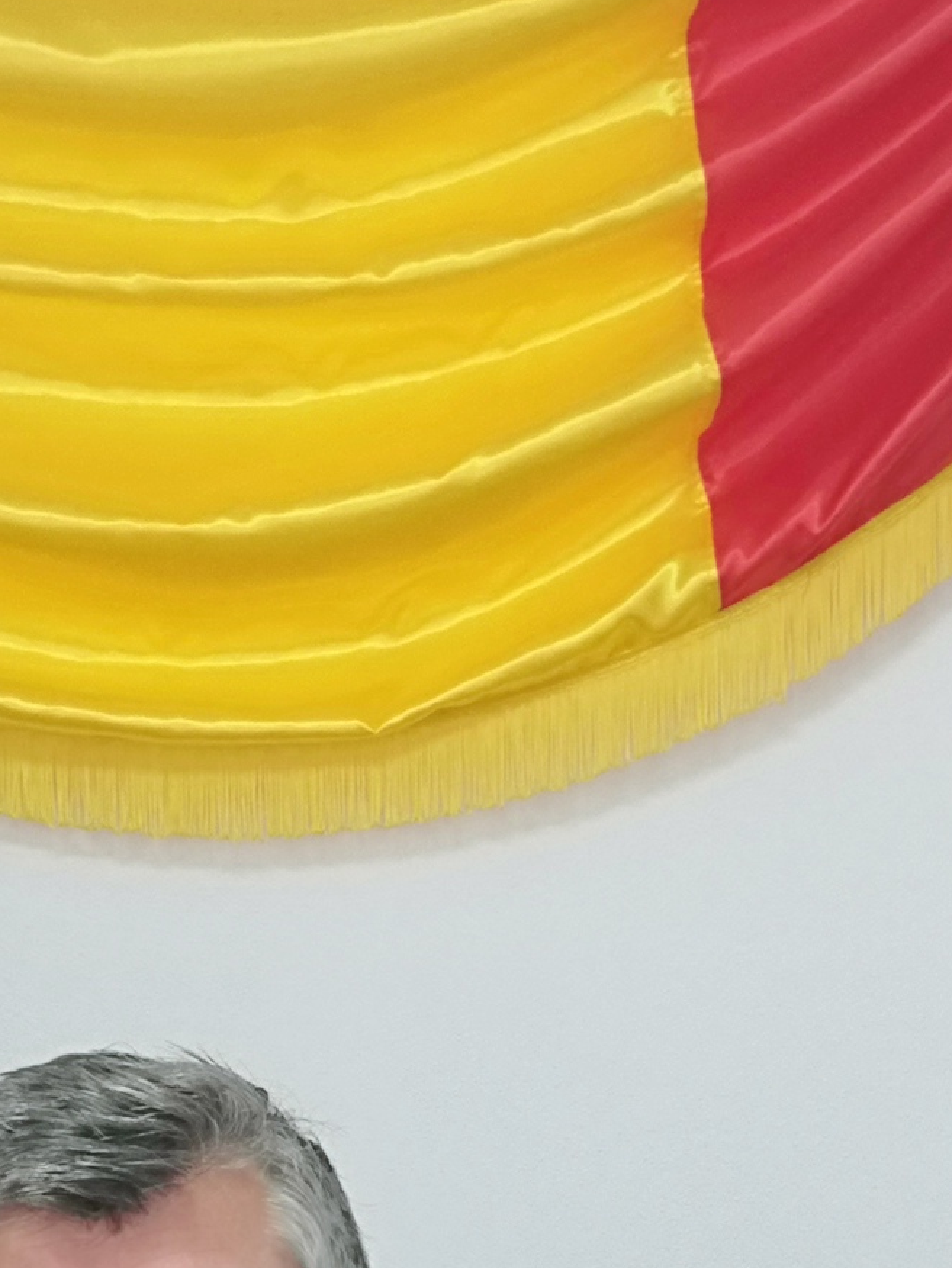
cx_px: 276
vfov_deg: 15.8
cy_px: 1145
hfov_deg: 12.0
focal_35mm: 123
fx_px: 4508
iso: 160
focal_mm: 3.95
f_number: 1.8
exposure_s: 1/50
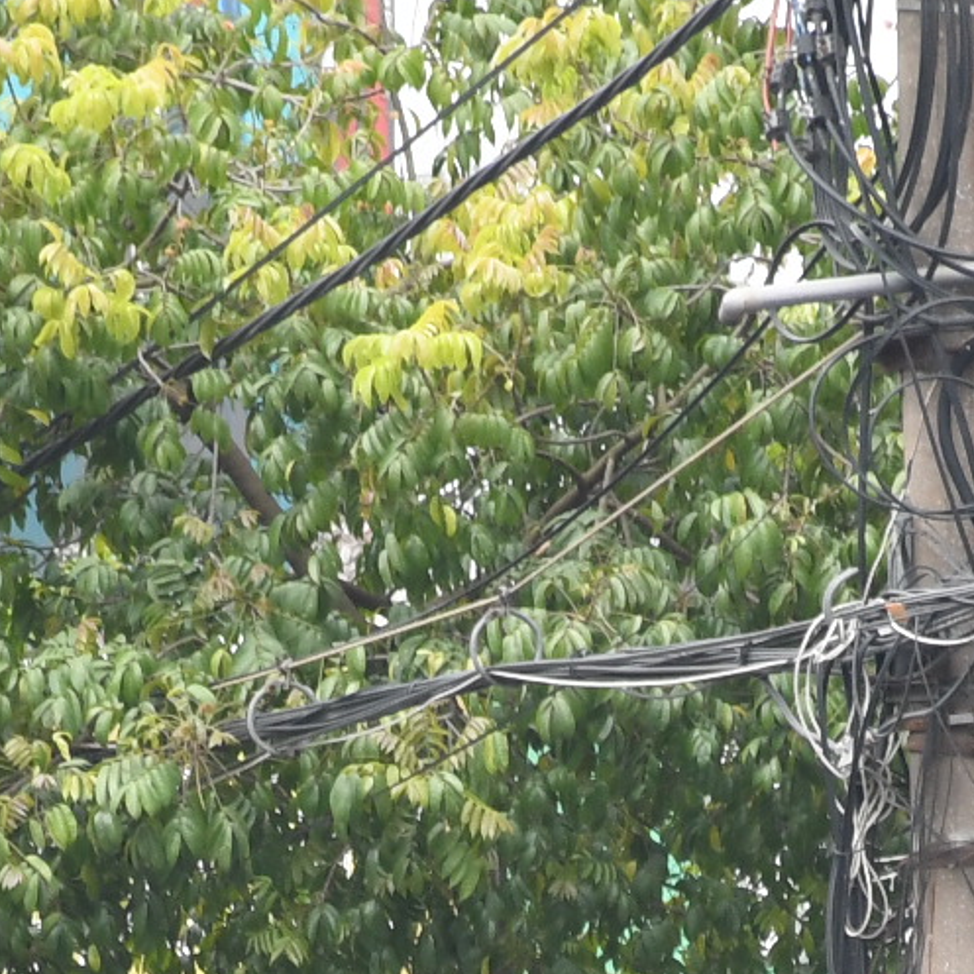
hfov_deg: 1.8
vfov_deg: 1.7
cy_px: 1392
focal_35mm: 1001
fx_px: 31866
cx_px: 640
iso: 400
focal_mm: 140
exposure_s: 1/200
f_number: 5.6
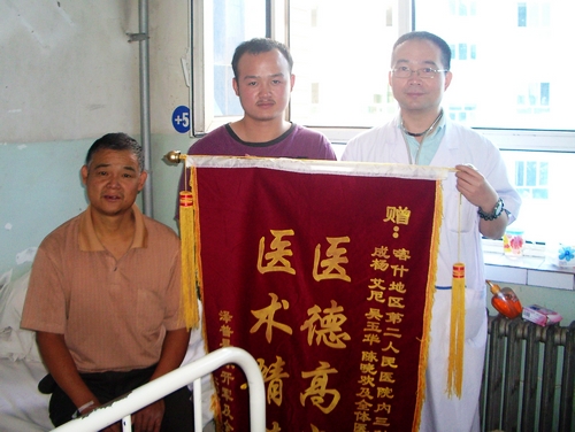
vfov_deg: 40.8
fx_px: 582
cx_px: 288
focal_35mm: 35
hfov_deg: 52.6
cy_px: 216
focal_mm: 5.8
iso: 200
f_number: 2.6
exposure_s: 1/60
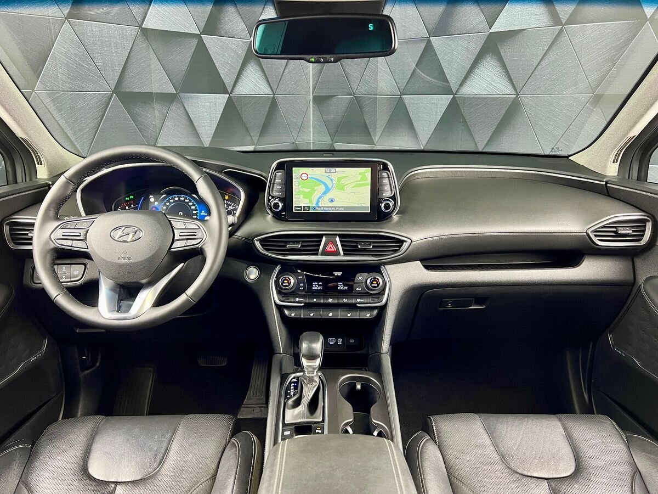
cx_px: 329
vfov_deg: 53.1
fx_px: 494
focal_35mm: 26
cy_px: 247
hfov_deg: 67.3
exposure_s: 1/50
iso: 320
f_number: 1.5
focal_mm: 5.7
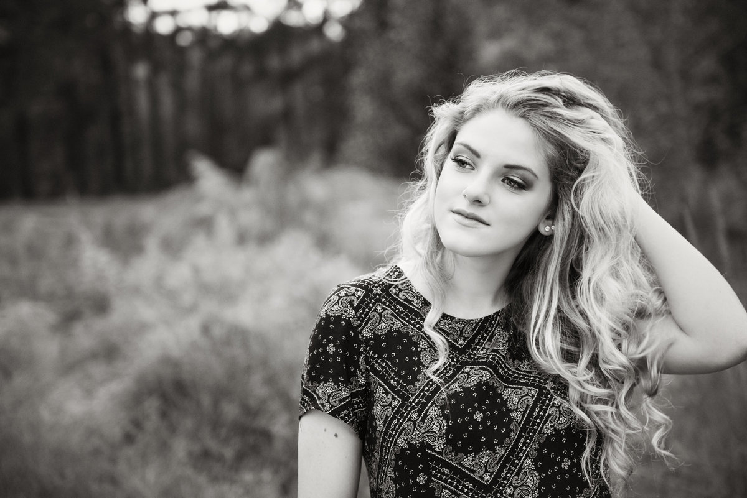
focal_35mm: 70
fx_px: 1453
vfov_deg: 19.5
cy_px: 249
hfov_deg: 28.8
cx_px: 374
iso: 2000
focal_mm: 70
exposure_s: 1/160
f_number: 2.8
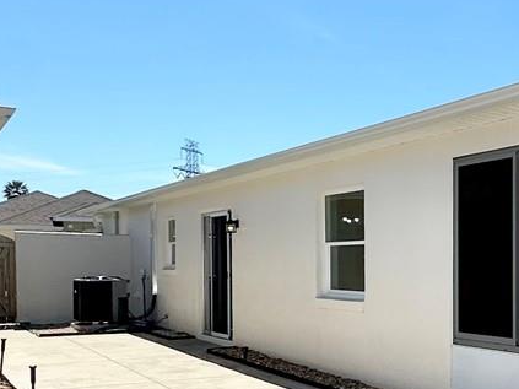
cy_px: 290
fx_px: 794
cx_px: 659
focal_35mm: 53
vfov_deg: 27.2
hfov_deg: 29.7
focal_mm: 2.22
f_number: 2.2
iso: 40
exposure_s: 1/2747
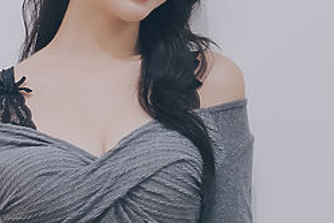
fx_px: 1373
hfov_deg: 13.7
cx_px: 341
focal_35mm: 148
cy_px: 187
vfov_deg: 9.2
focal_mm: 28
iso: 1000
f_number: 4
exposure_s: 1/100
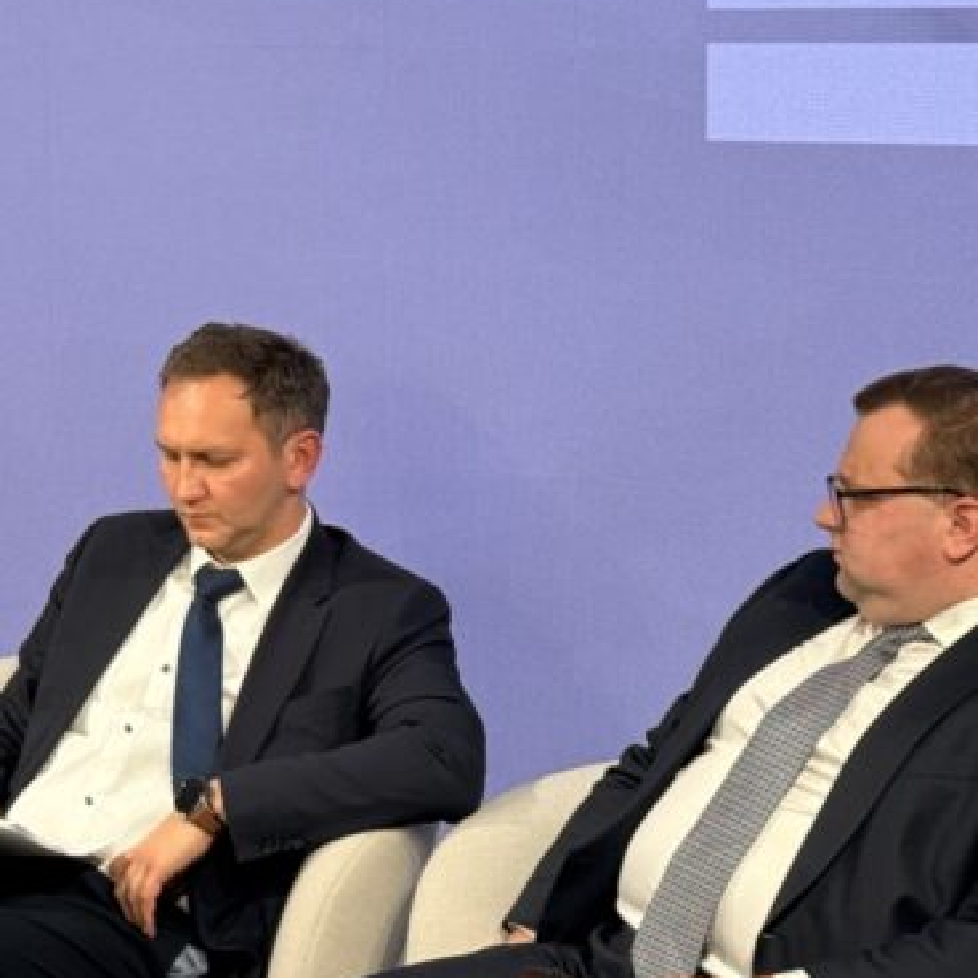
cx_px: -85
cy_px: 388
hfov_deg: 14.4
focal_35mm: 118
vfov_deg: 14.8
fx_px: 3772
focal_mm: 6.76
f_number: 1.78
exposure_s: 1/240
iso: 64
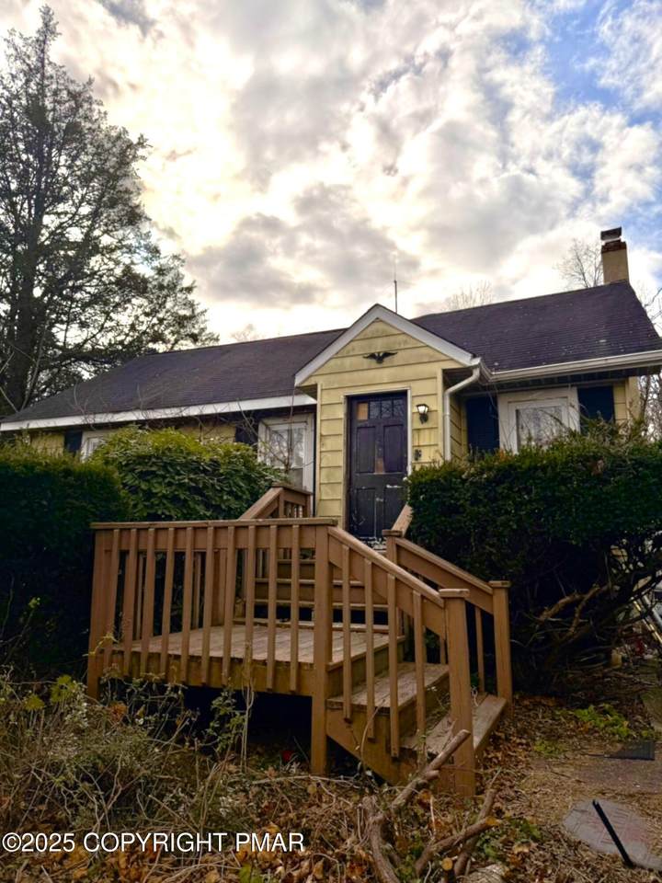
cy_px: 442
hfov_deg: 56.8
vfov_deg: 71.6
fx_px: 612
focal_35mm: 24
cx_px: 331
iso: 80
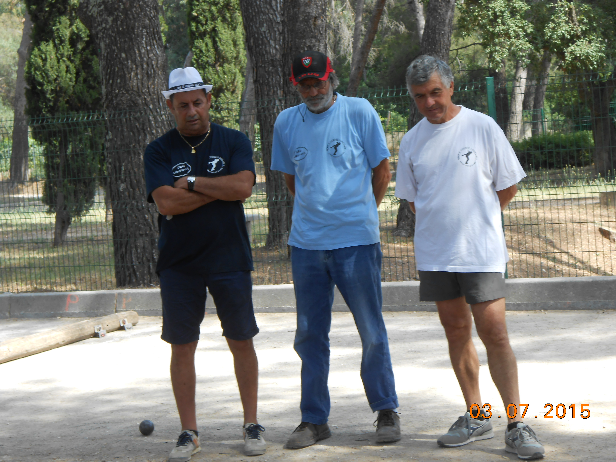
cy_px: 231
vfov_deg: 15.9
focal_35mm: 93
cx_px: 308
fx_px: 1655
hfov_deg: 21.1
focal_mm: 16.5
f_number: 4.6
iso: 80
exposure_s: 1/125
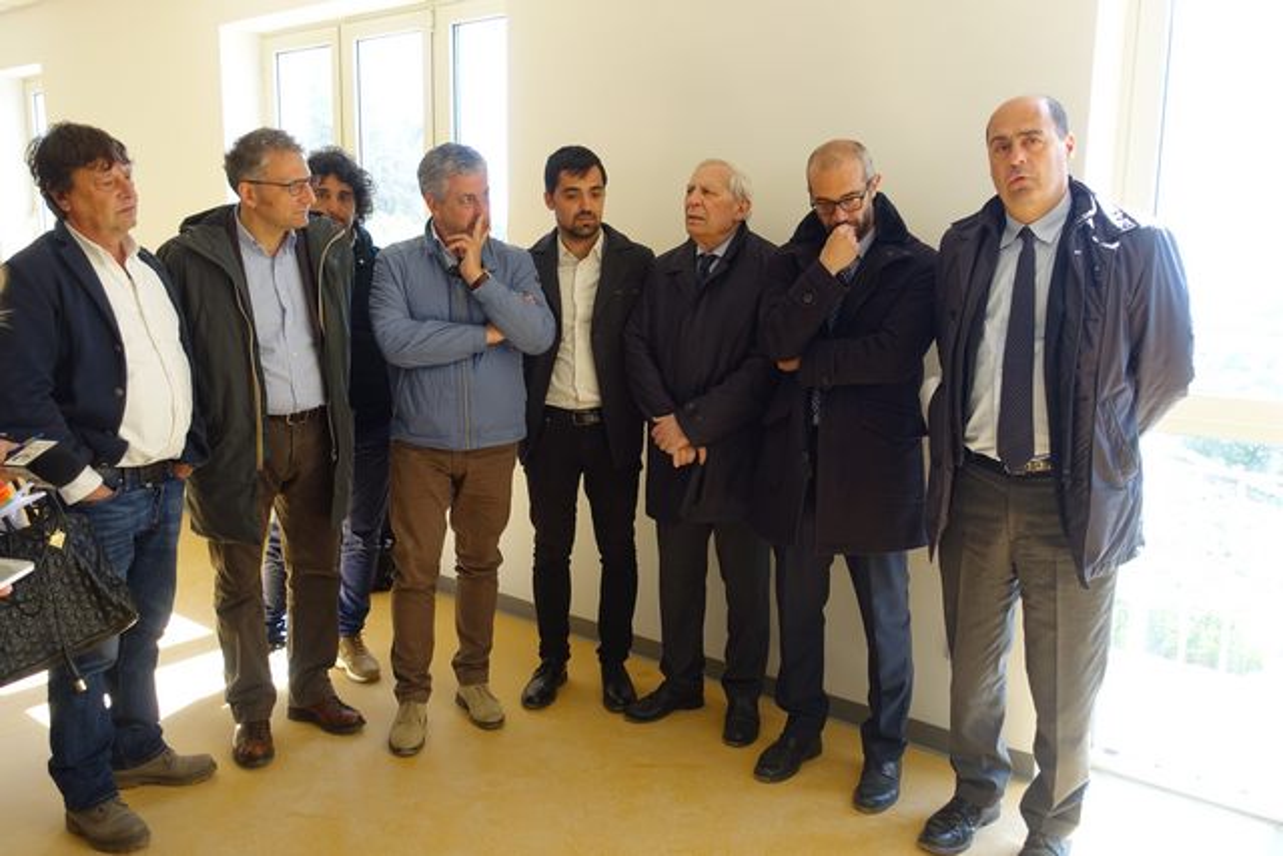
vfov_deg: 43.6
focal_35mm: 30
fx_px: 1069
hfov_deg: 61.9
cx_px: 642
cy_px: 428
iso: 125
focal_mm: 11.12
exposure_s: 1/125
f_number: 2.5
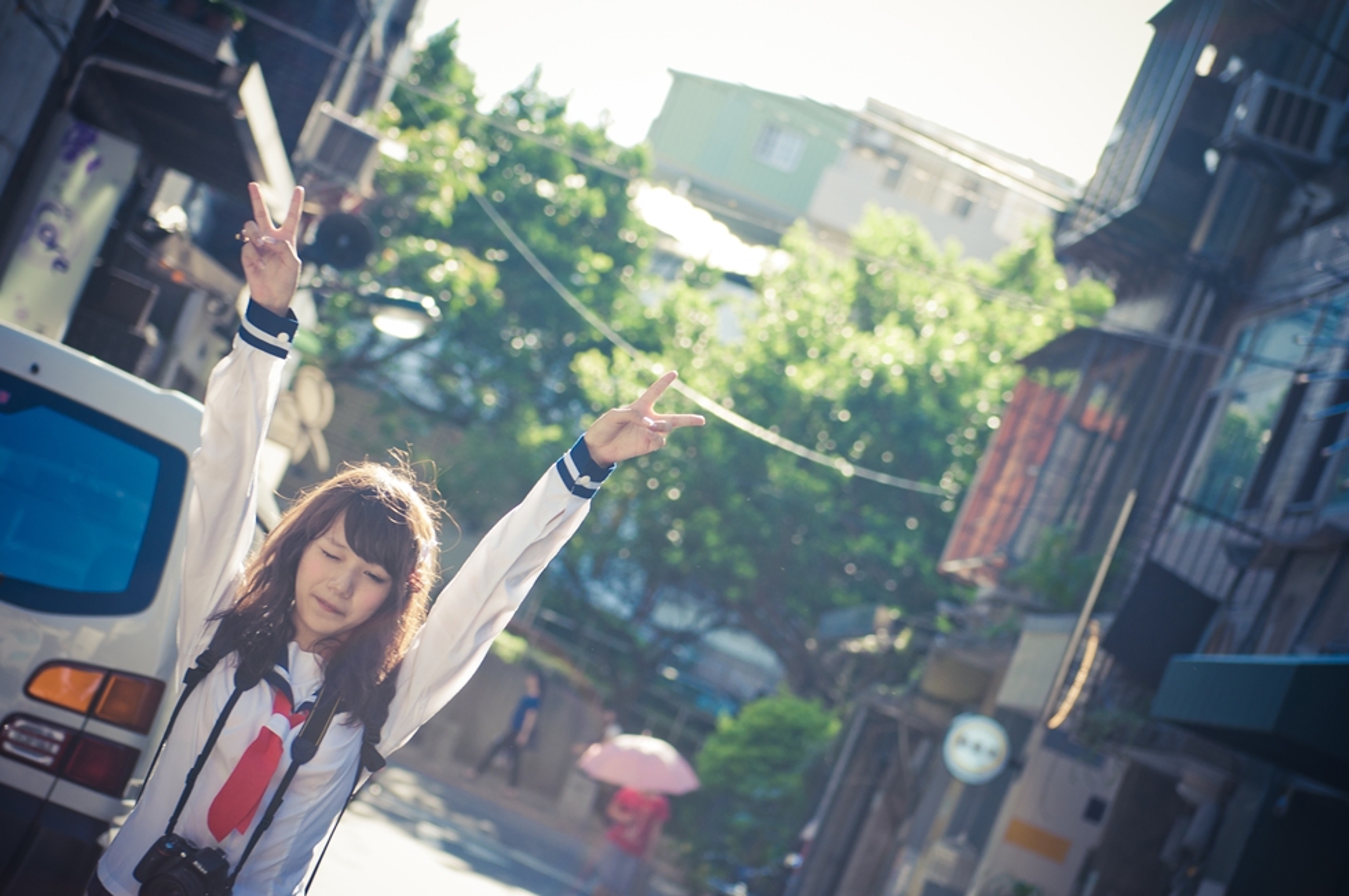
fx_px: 3930
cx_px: 674
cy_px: 448
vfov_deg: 13.0
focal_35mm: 105
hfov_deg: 19.5
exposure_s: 1/500
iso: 200
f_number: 3.5
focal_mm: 70
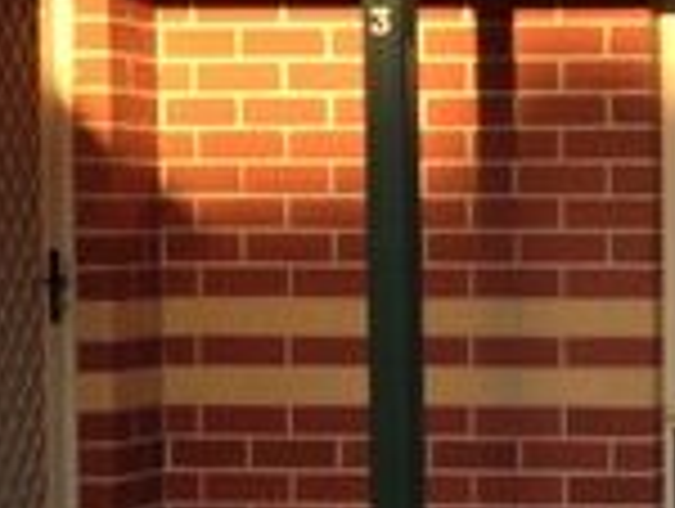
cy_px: 351
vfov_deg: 10.0
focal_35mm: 149
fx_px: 2910
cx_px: 1026
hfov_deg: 12.5
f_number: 2.4
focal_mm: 4.28
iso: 64
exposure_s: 1/295
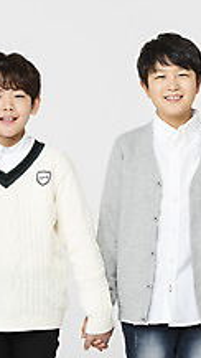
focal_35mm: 193
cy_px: 266
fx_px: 1829
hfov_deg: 6.3
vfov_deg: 11.1
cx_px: 95
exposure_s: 1/125
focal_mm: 100
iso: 100
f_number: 14
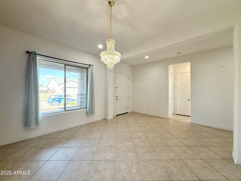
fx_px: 97
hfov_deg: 102.1
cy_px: 90
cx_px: 120
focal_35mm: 14
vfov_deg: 85.7
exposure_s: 1/120
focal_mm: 2.22
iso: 125
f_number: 2.2
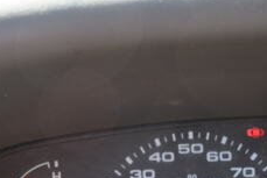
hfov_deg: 25.2
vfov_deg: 16.2
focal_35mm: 80
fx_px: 594
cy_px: 232
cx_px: 180
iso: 450
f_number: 3.8
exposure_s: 1/250
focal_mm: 20
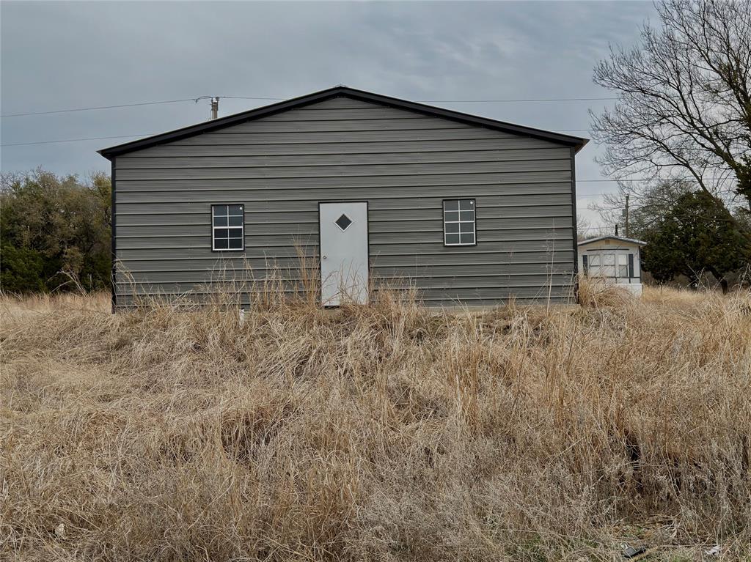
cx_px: 376
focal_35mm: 40
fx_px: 867
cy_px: 281
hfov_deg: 46.8
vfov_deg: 35.9
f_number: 1.78
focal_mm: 6.76
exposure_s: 1/2033
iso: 64
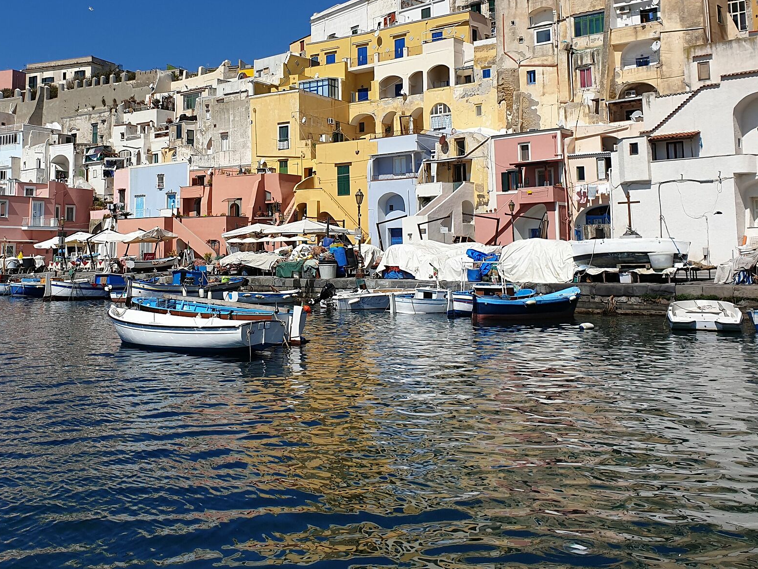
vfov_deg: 35.4
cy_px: 169
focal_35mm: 40
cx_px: 250
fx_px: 876
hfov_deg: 46.0
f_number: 2.4
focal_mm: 4.3
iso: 50
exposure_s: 1/3086
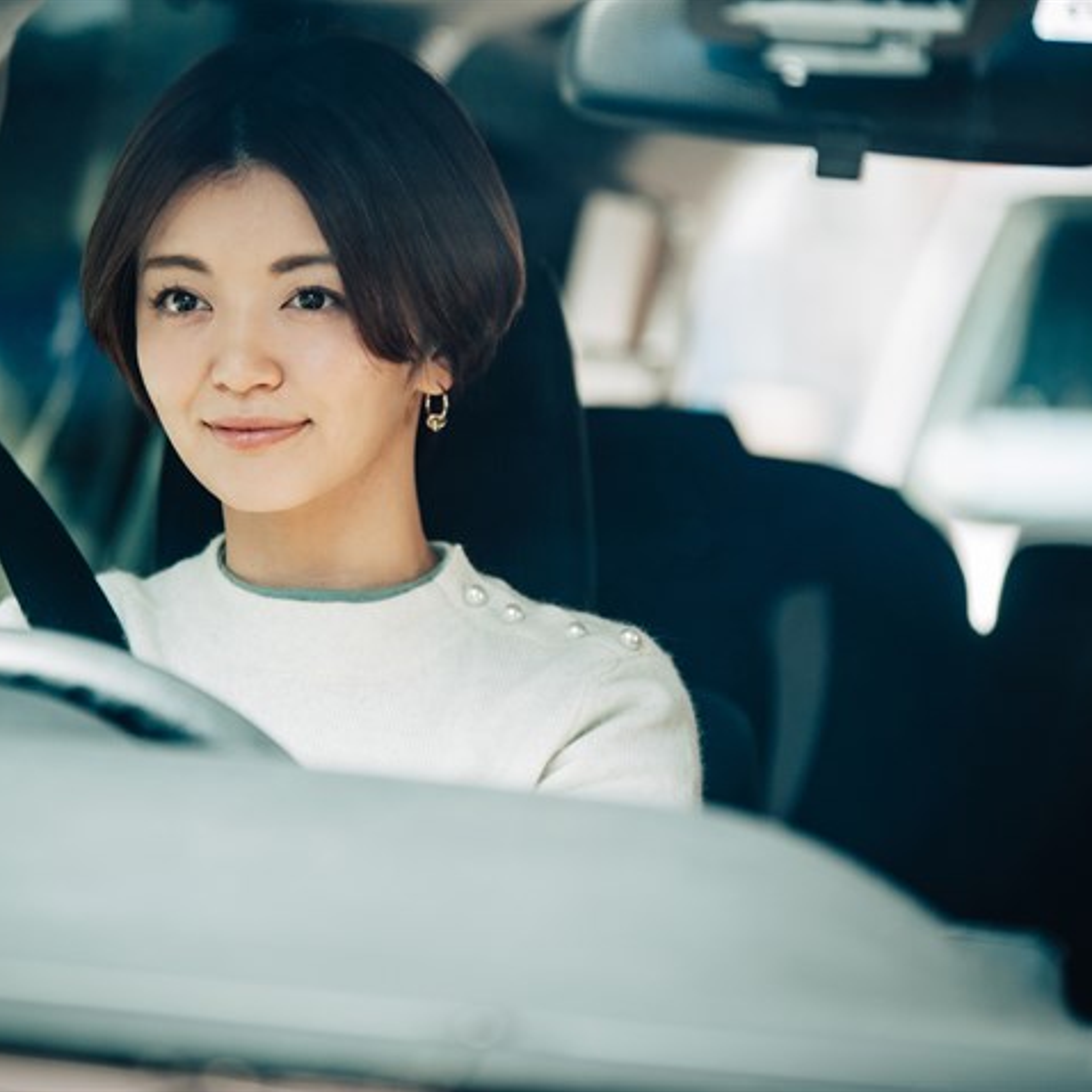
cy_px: 546
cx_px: 400
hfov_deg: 8.5
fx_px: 7317
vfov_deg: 8.5
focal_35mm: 205
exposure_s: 1/160
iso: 400
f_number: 2.8
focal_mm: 160
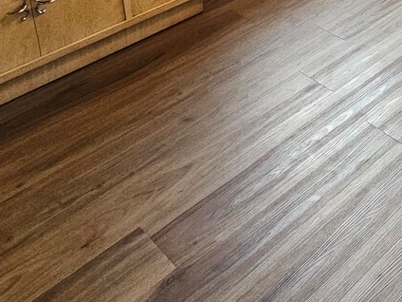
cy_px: -184
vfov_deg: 22.6
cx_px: 472
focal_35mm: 49
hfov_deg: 32.7
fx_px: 569
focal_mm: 2.2
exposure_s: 1/60
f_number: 2.2
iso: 400
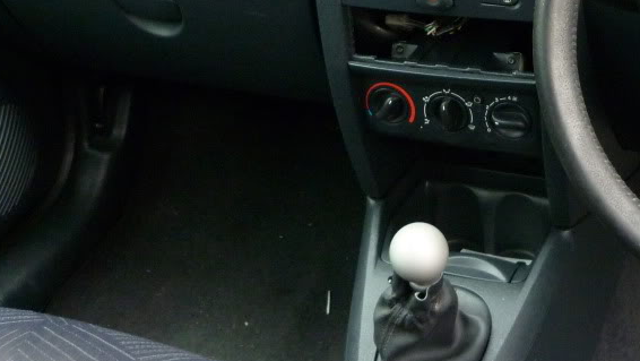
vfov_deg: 17.8
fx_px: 1104
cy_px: -57
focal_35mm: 65
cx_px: 442
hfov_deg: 32.0
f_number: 2.8
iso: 320
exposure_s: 1/30
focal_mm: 5.5
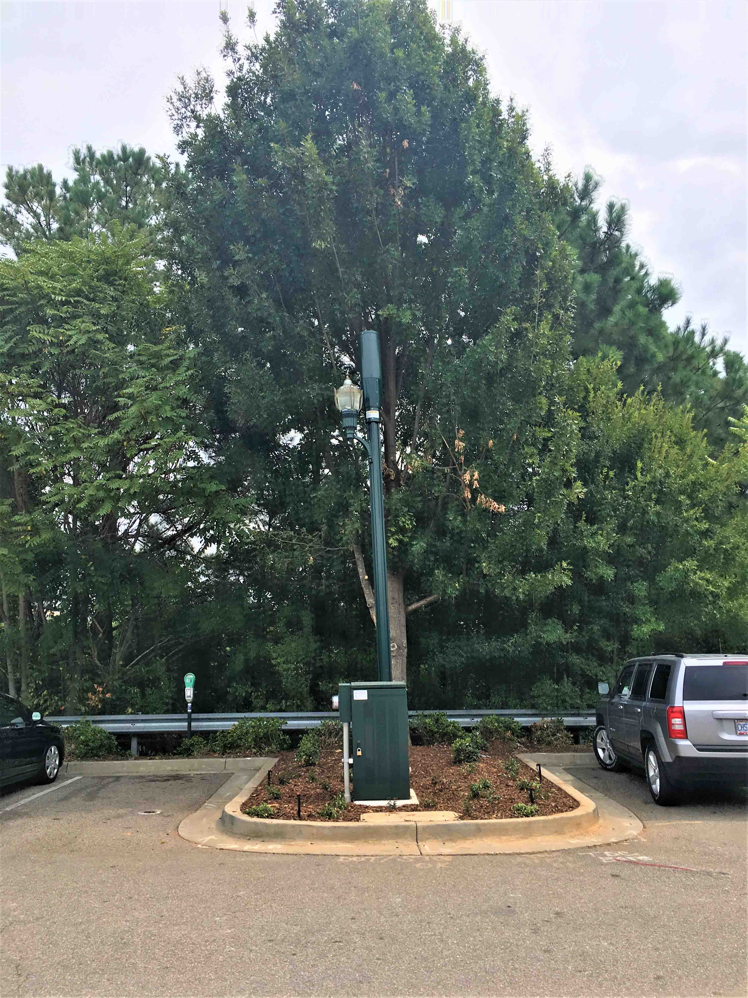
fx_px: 836
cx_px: 374
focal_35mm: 29
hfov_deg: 48.2
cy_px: 499
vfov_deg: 61.7
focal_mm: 4.15
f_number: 2.2
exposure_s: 1/1083
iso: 25
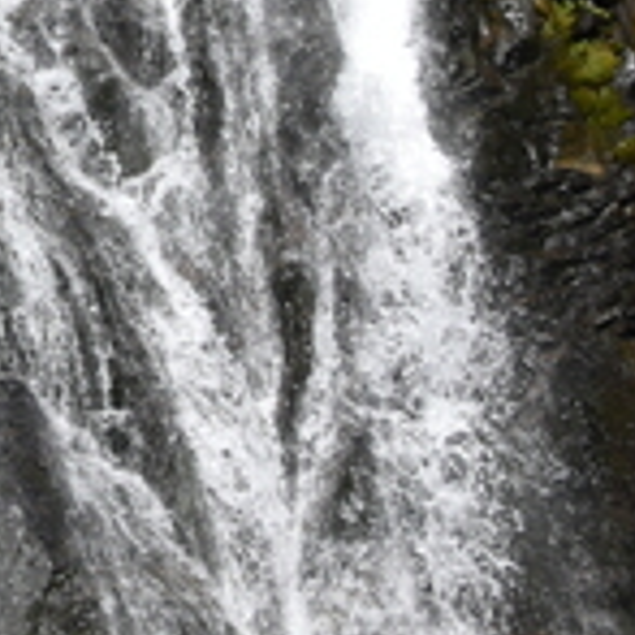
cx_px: -1024
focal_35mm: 326
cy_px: -492
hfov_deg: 5.2
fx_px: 6766
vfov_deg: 5.3
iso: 100
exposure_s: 1/320
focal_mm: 44
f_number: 9
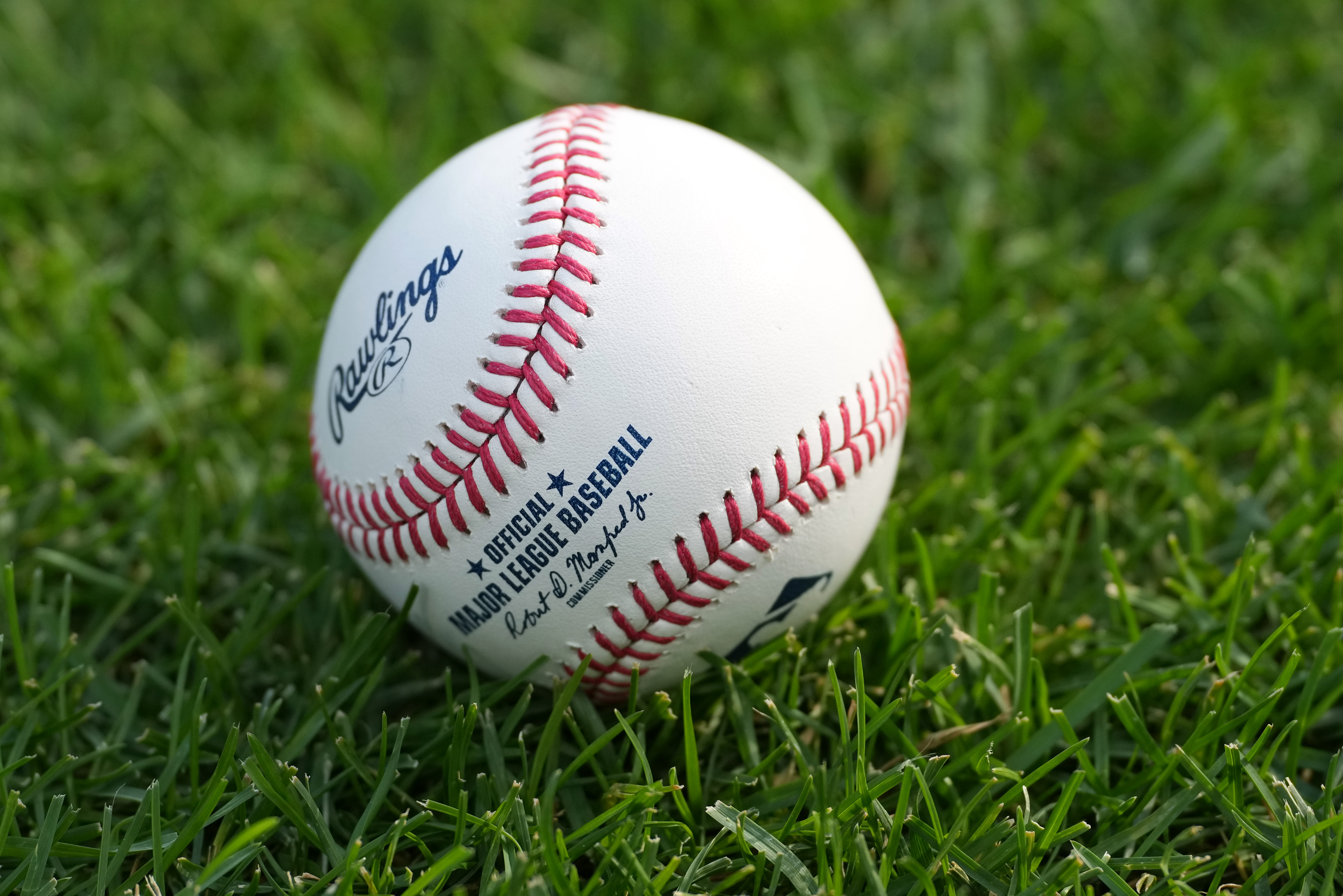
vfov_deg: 3.1
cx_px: 672
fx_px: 16786
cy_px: 448
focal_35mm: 450
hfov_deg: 4.6
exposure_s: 1/2500
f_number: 3.5
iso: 800
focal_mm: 300
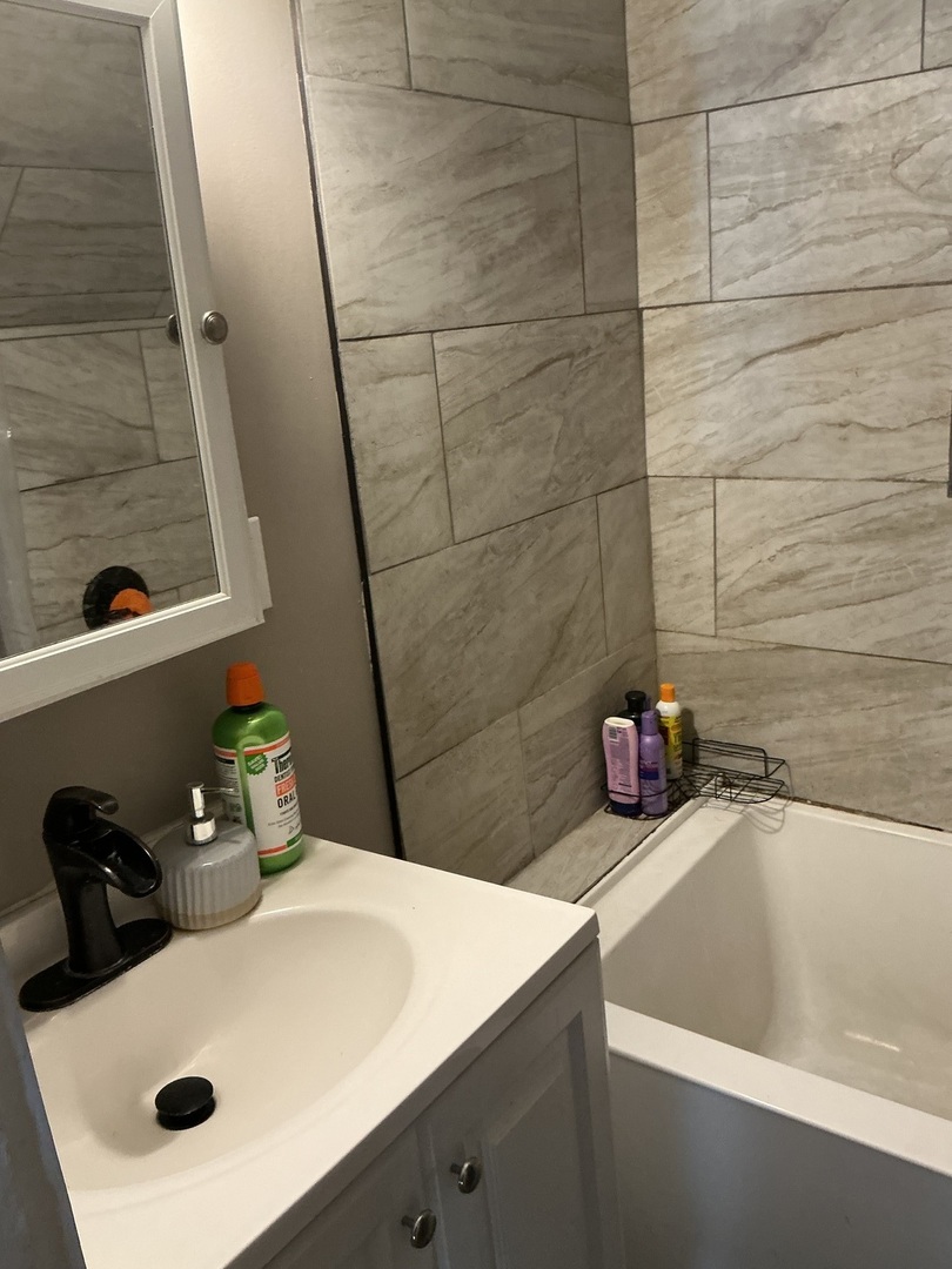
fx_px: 1063
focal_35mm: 29
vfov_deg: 61.7
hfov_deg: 48.2
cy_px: 634
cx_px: 476
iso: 200
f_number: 1.8
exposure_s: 1/40
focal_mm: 3
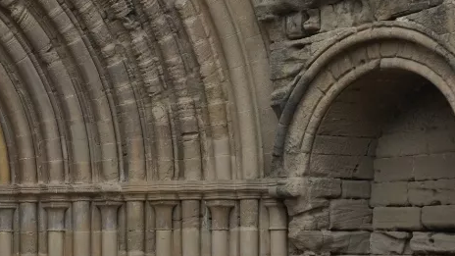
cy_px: 251
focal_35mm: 90
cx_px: 26
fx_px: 1086
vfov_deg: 13.3
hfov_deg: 22.9
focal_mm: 26
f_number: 10
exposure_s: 1/100
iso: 200
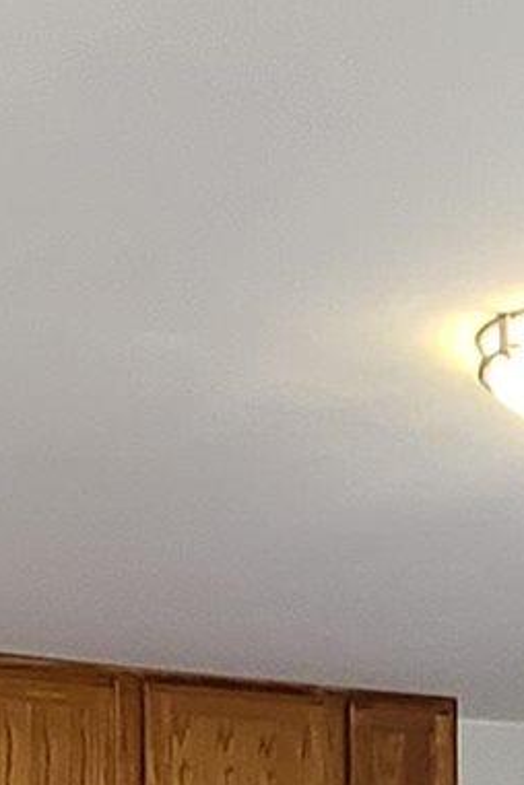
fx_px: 2380
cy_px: 1071
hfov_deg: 12.4
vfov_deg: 17.4
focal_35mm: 109
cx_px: 574
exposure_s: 1/60
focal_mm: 2.2
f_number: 2.2
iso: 400
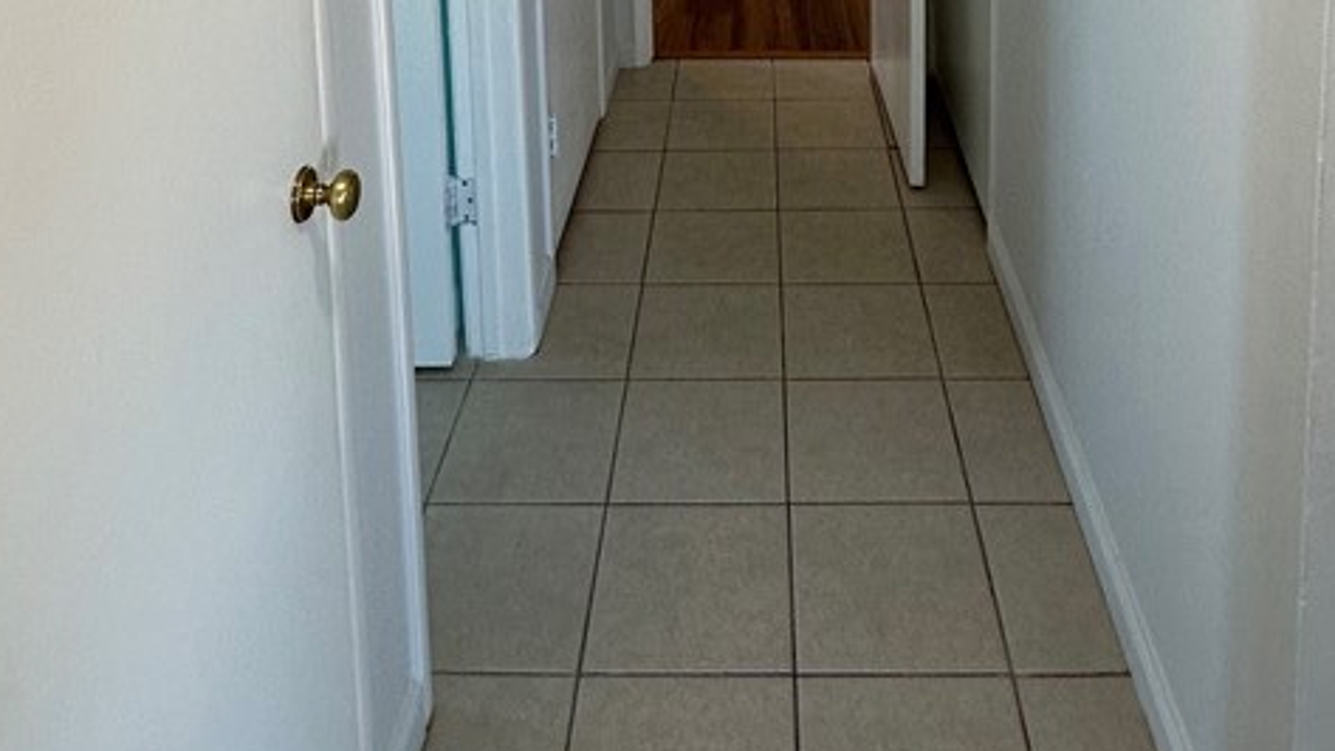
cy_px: -294
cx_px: 731
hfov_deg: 59.4
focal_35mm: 33
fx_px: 1168
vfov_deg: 27.7
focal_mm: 2.22
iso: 160
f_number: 2.2
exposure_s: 1/120
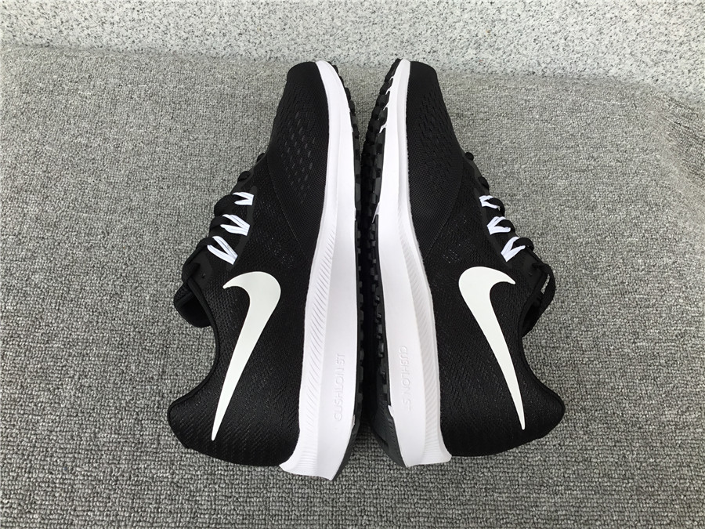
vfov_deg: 45.4
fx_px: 631
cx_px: 352
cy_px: 264
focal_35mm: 31
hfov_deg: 58.4
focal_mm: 3.3
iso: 25
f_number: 2.4
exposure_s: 1/128
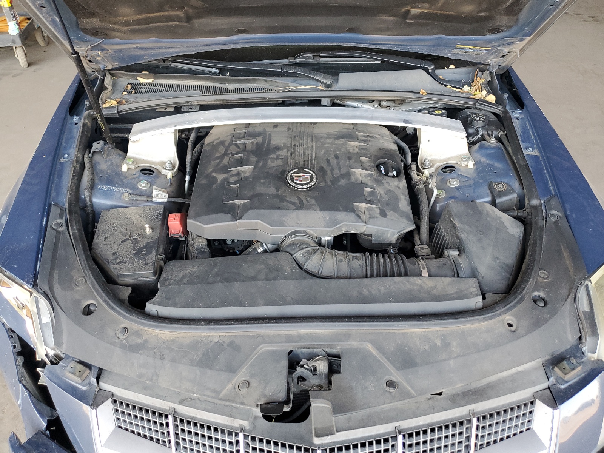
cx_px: 302
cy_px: 226
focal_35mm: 26
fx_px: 454
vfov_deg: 53.1
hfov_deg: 67.3
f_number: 1.5
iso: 98
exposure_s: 1/120
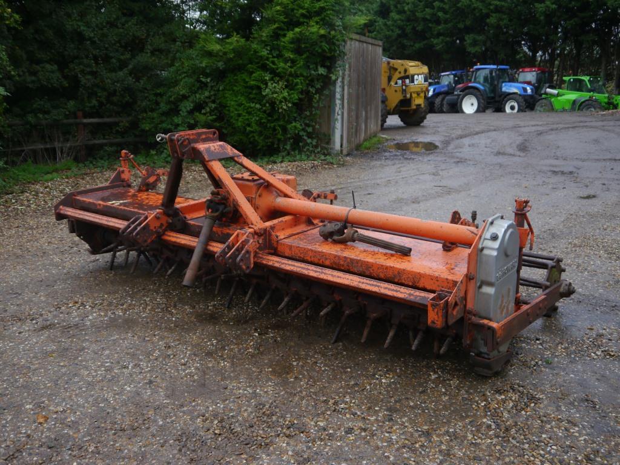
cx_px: 310
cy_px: 232
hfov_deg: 54.0
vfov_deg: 41.8
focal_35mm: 34
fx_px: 609
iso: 160
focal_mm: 17
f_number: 4
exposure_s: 1/100
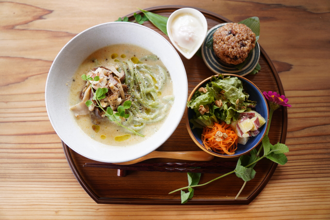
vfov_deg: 50.4
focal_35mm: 26
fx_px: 234
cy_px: 110
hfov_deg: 70.4
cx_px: 165
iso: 100
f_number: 2.8
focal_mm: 17
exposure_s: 1/60
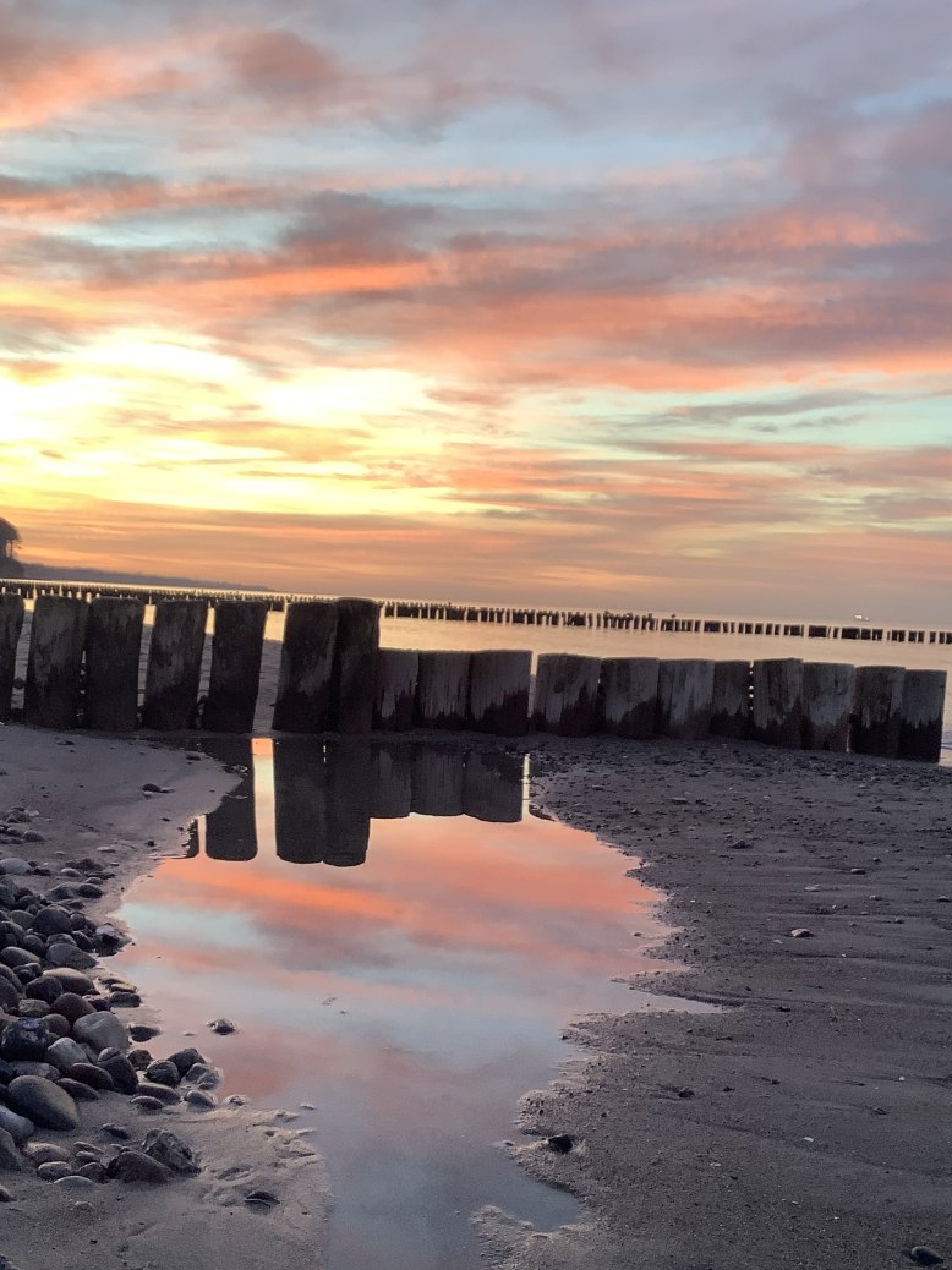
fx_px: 1431
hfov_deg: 36.7
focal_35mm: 39
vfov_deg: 47.6
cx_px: 413
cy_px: 760
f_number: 2.4
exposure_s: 1/60
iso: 50
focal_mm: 3.3
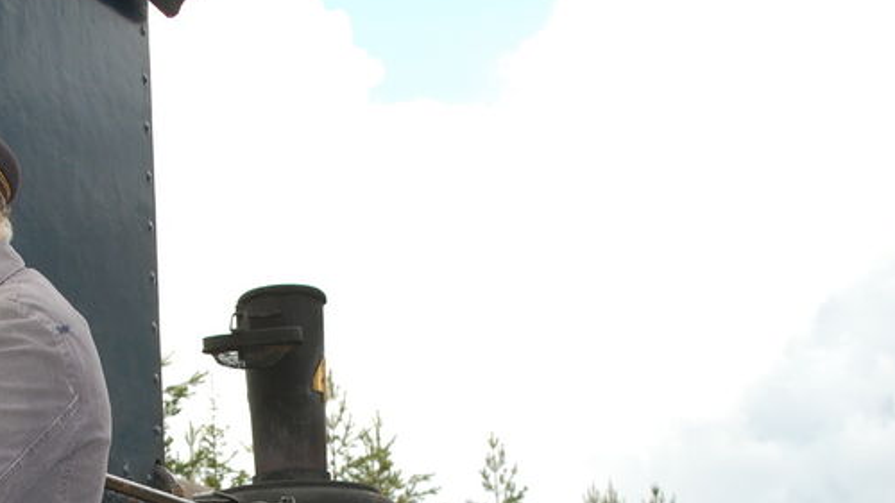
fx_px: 2084
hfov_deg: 24.0
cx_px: 223
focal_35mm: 88
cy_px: 463
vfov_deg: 13.6
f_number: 5.6
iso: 400
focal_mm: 35
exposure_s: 1/500
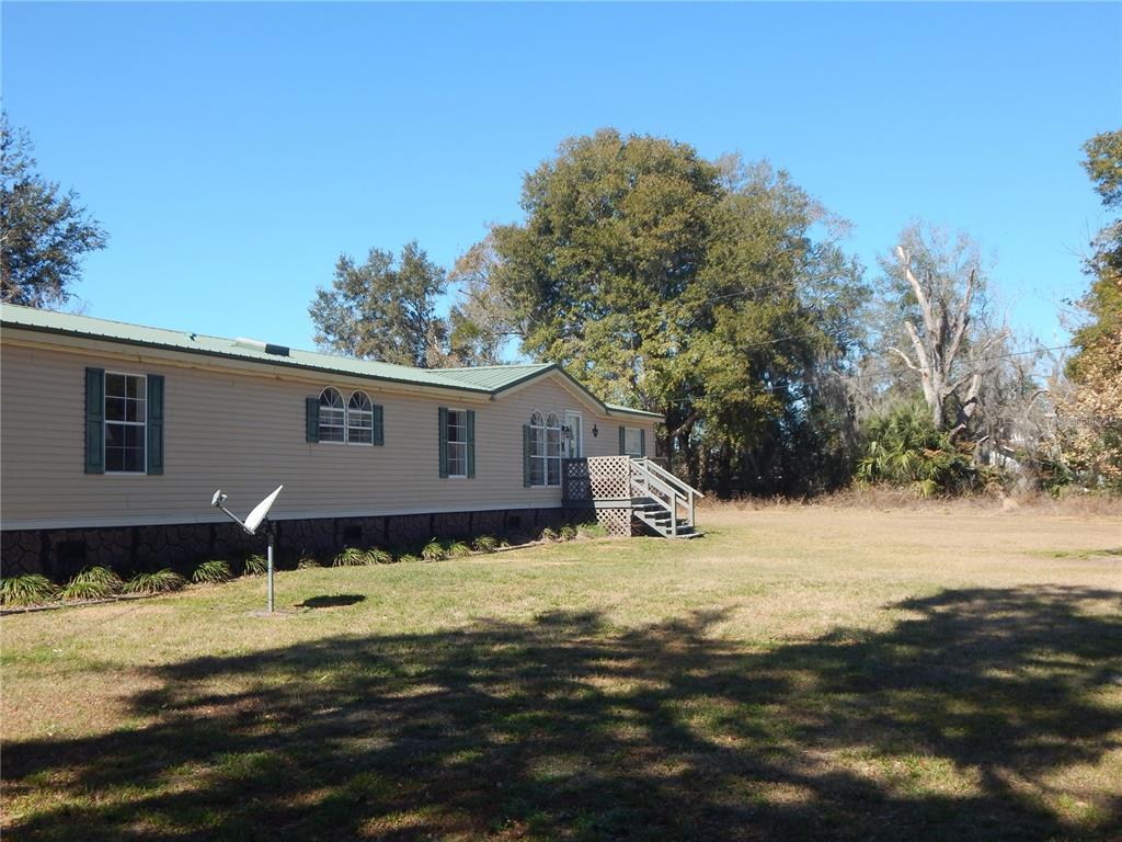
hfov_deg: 49.0
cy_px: 421
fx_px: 1232
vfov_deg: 37.7
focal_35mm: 38
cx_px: 561
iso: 125
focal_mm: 6.8
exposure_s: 1/800
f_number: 3.4
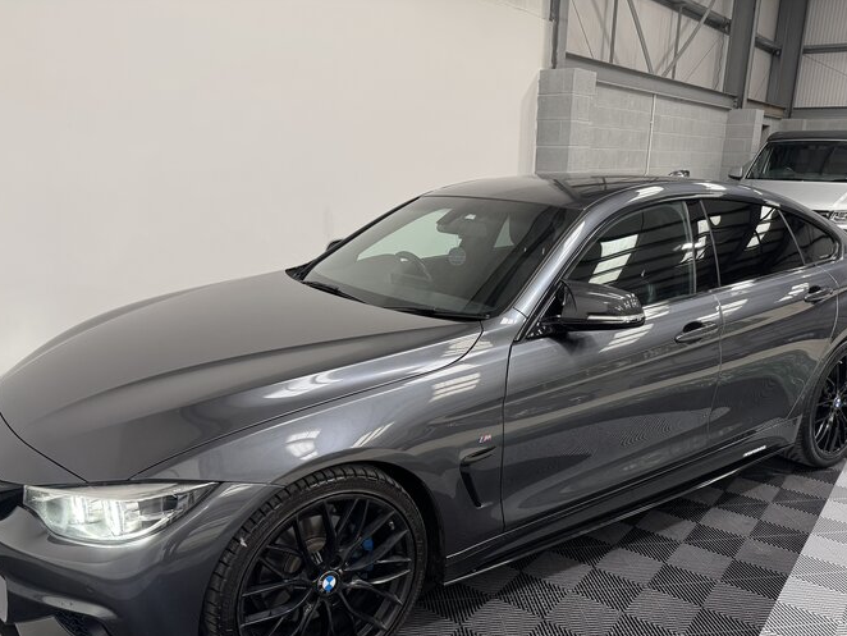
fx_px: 710
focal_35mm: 29
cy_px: 381
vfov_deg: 48.0
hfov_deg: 61.6
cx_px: 435
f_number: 1.78
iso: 160
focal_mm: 6.76
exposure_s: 1/50
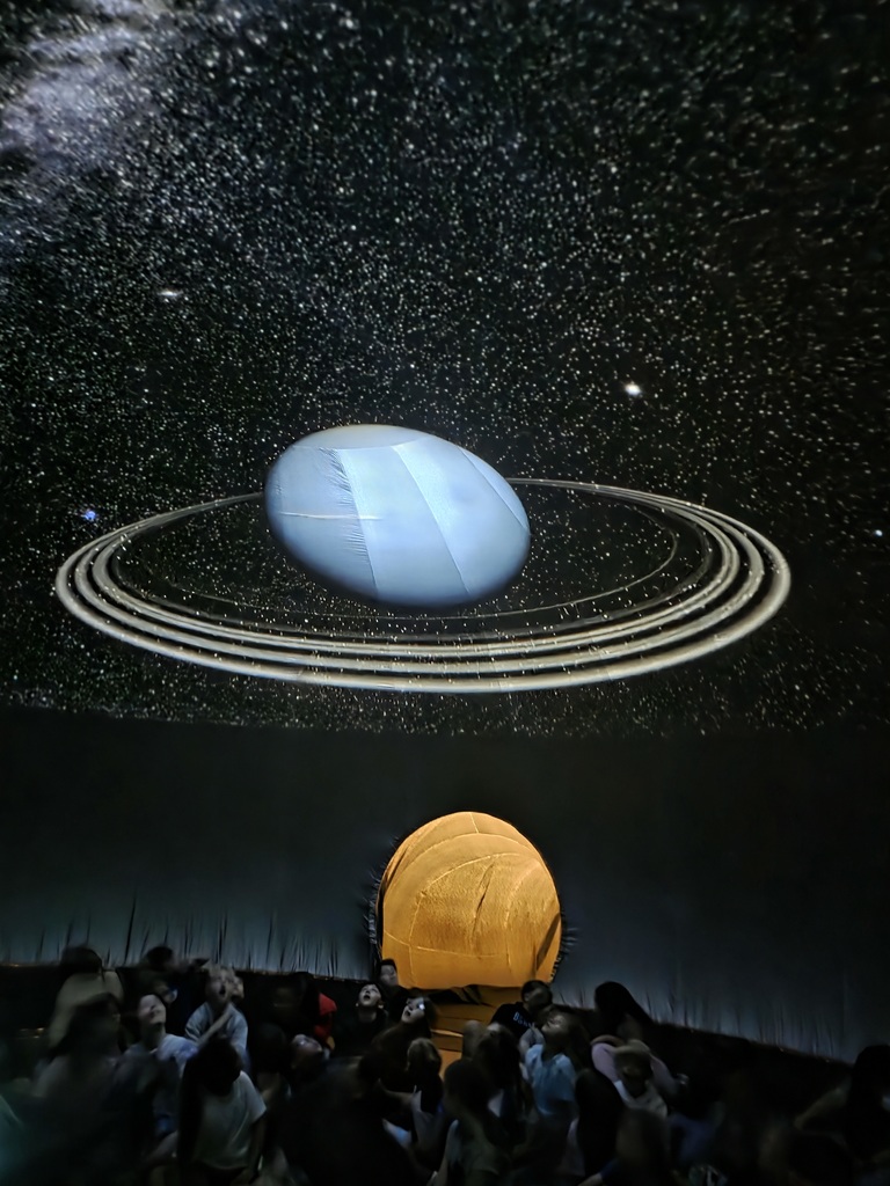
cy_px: 593
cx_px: 445
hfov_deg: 58.9
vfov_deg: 73.9
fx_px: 788
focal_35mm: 23
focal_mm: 6.3
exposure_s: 1/4
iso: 5000
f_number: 1.7
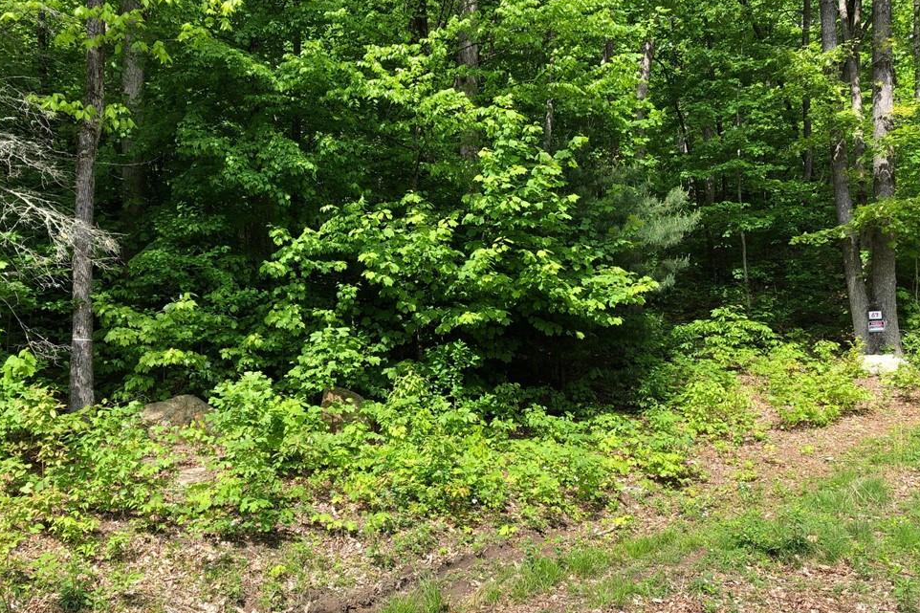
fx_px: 792
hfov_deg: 60.3
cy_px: 329
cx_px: 450
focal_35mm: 31
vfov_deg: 42.3
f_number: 1.8
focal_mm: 4
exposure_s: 1/516
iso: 20
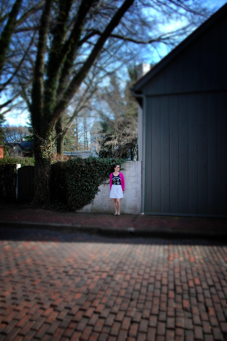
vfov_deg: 70.5
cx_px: 114
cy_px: 170
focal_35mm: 26
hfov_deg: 50.3
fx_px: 242
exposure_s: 1/1250
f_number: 2.8
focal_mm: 17
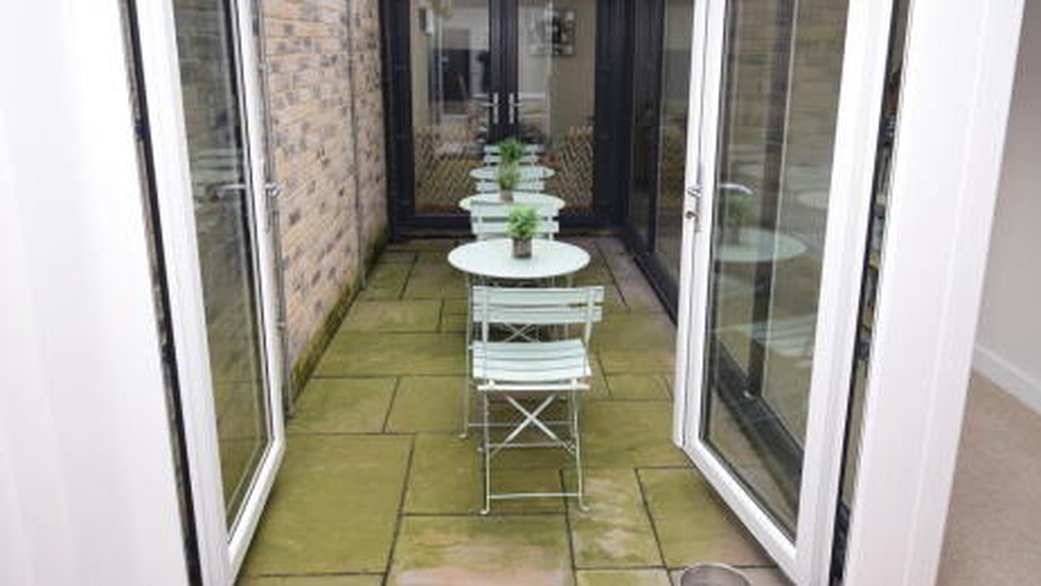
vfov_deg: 41.9
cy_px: 231
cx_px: 518
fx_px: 760
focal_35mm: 28
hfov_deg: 68.8
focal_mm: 17
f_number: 5.6
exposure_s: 1/125
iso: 250
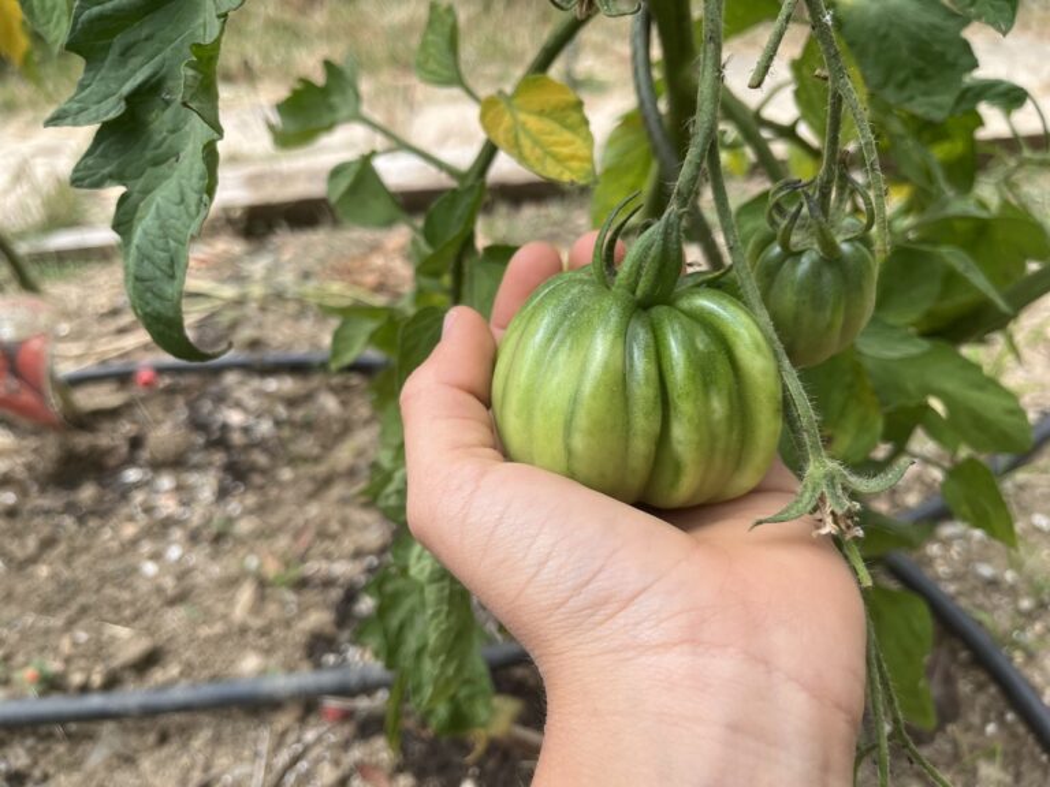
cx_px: 525
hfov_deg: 67.3
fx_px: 789
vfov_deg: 53.1
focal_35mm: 26
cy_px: 394
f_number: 1.6
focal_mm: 5.1
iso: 50
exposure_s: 1/891
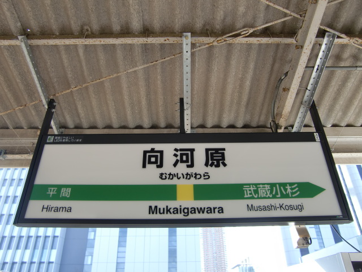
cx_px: 181
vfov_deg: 49.7
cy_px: 136
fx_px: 293
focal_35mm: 28
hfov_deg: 63.4
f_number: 2.6
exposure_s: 1/125
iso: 64
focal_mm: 4.9
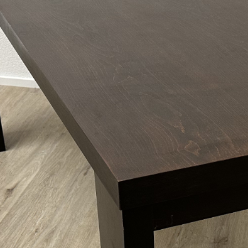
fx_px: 697
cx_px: 210
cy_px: 205
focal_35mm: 86
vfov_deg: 19.9
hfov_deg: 19.9
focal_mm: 6.9
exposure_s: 1/100
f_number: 1.8
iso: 200
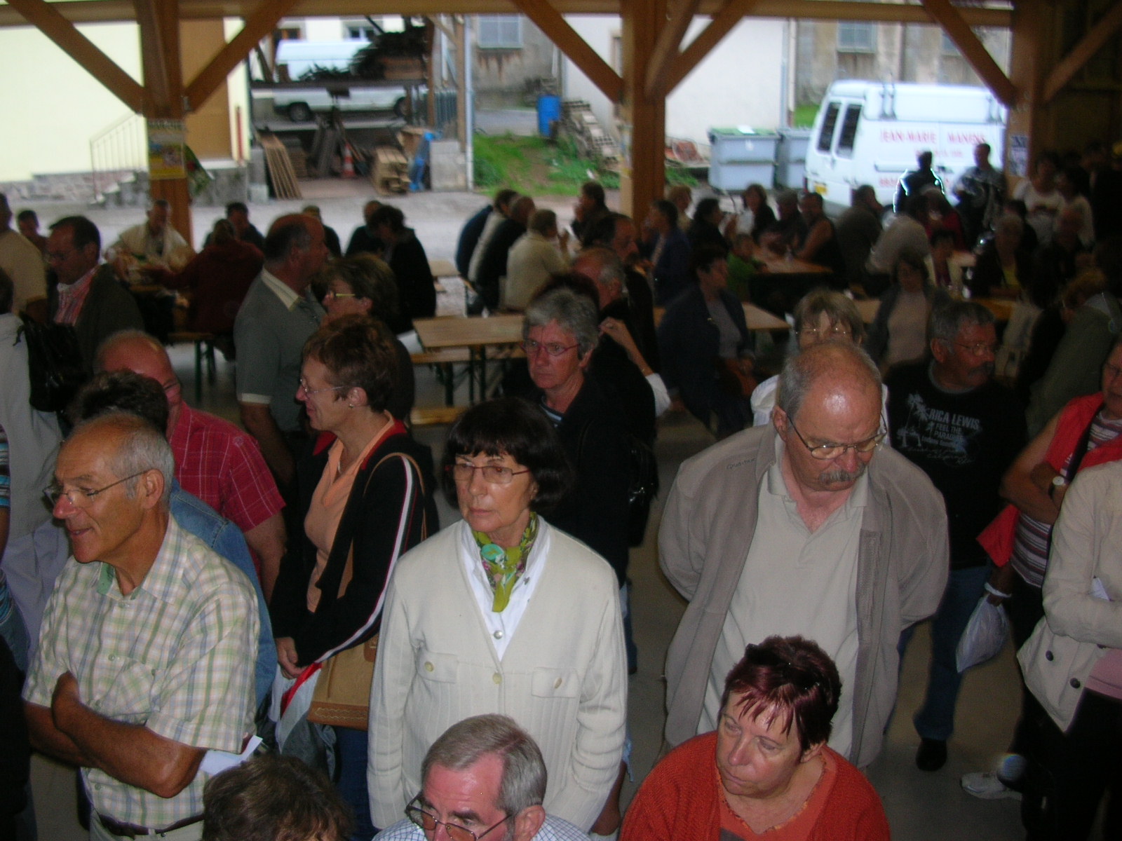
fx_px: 1134
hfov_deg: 52.6
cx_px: 561
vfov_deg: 40.7
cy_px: 420
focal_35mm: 35
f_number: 2.8
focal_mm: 5.8
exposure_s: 1/60.1
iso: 64
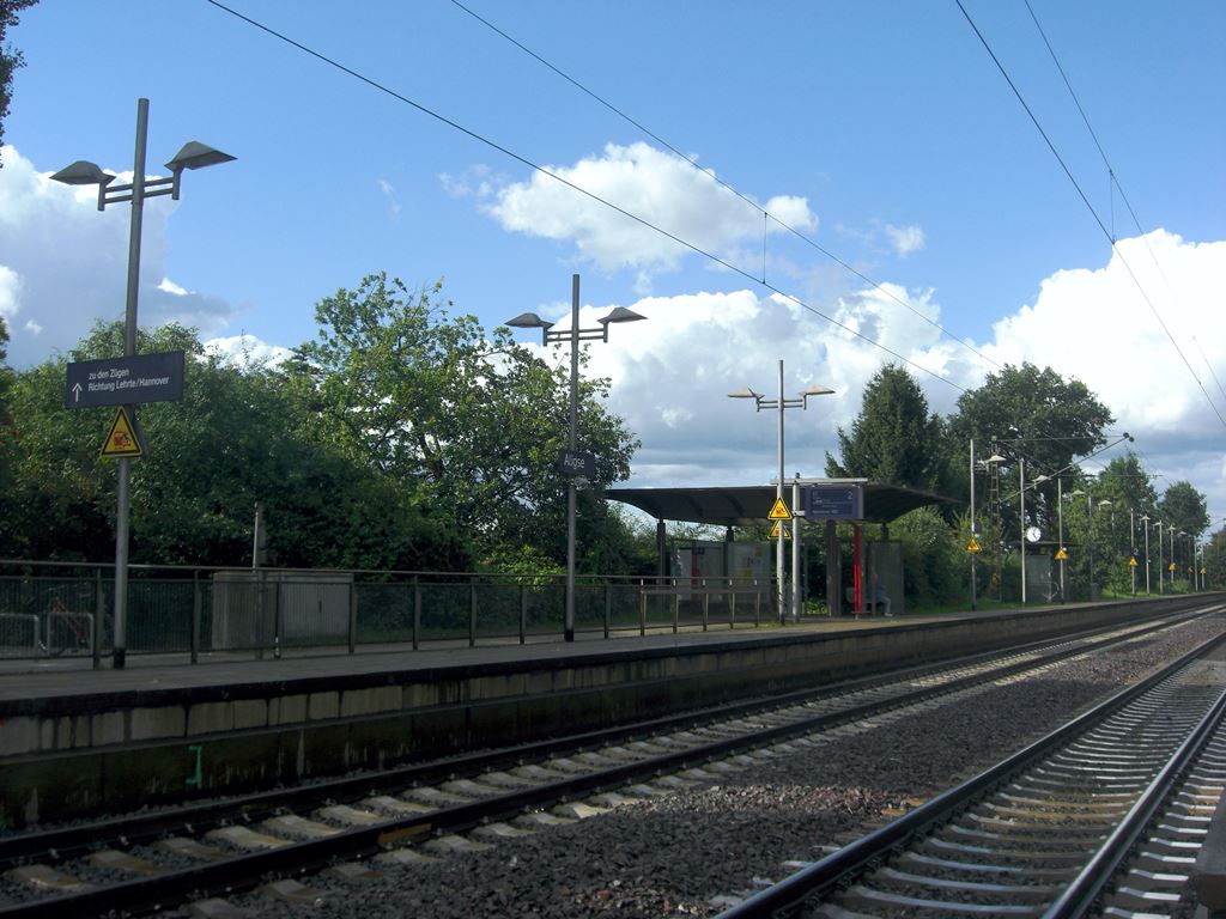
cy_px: 460
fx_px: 1346
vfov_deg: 37.7
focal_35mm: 38
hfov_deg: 49.0
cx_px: 613
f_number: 4
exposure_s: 1/800
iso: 80
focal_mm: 7.9
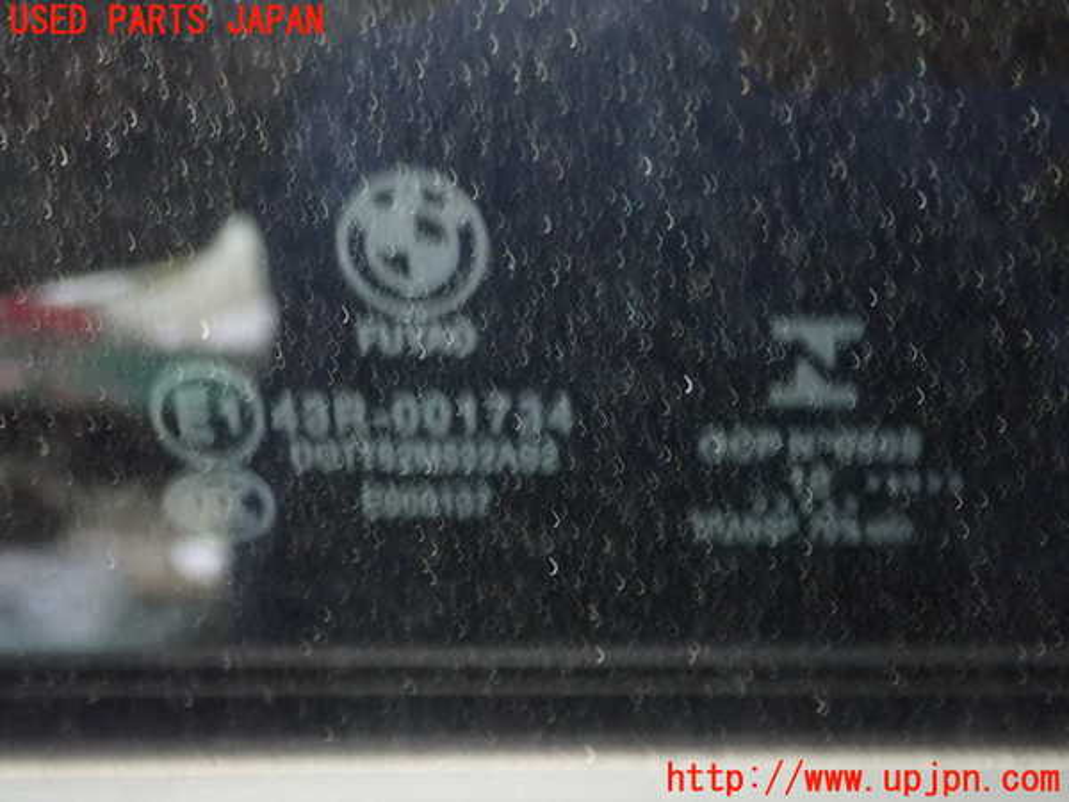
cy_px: 401
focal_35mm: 46
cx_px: 534
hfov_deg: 41.2
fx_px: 1421
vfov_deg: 31.5
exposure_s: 1/13
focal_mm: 8.41
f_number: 3.1
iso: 1250
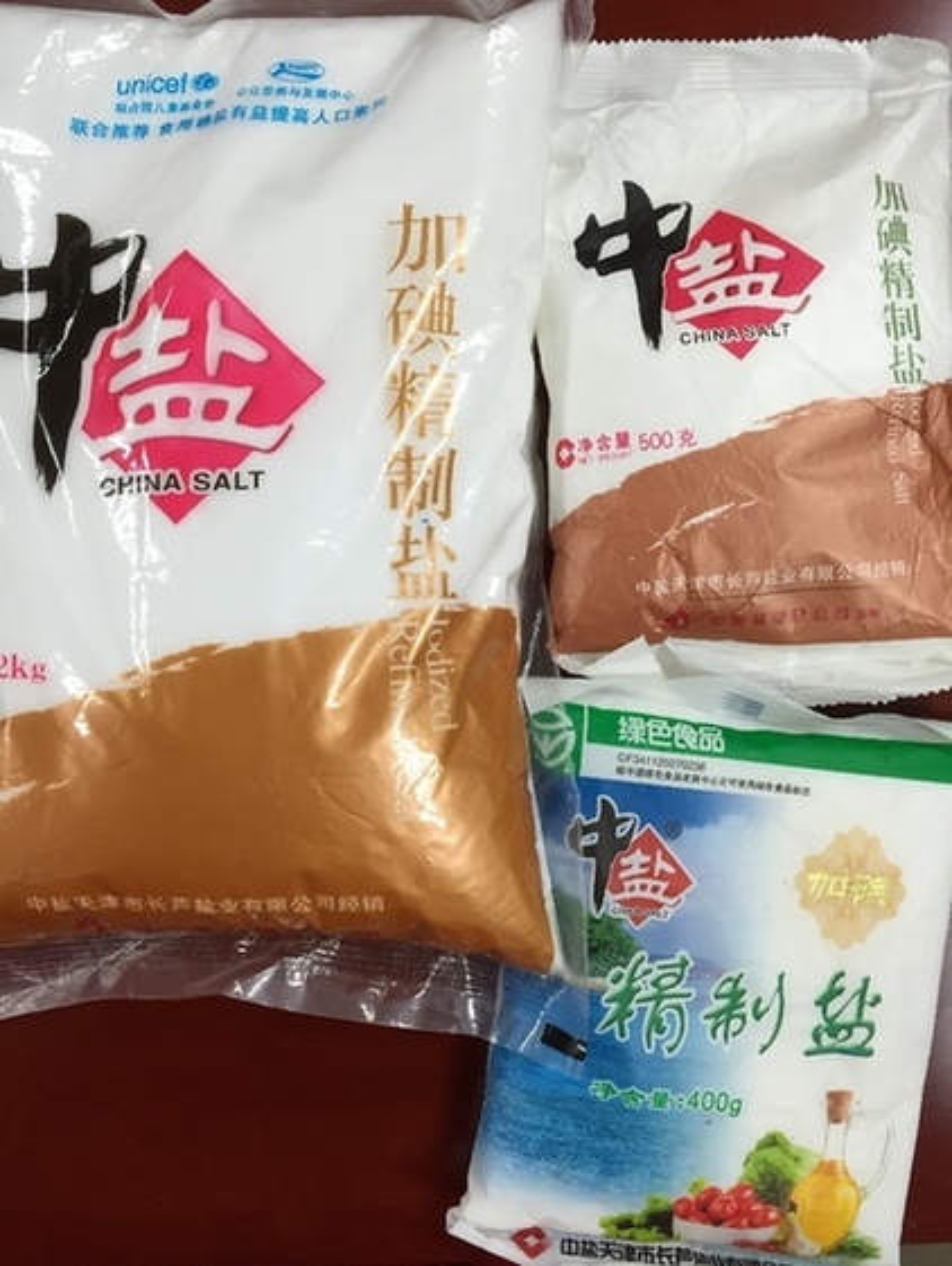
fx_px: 1061
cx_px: 476
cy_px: 633
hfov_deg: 48.3
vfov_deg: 61.6
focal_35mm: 29
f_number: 2.2
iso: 100
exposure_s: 1/33
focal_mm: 4.15
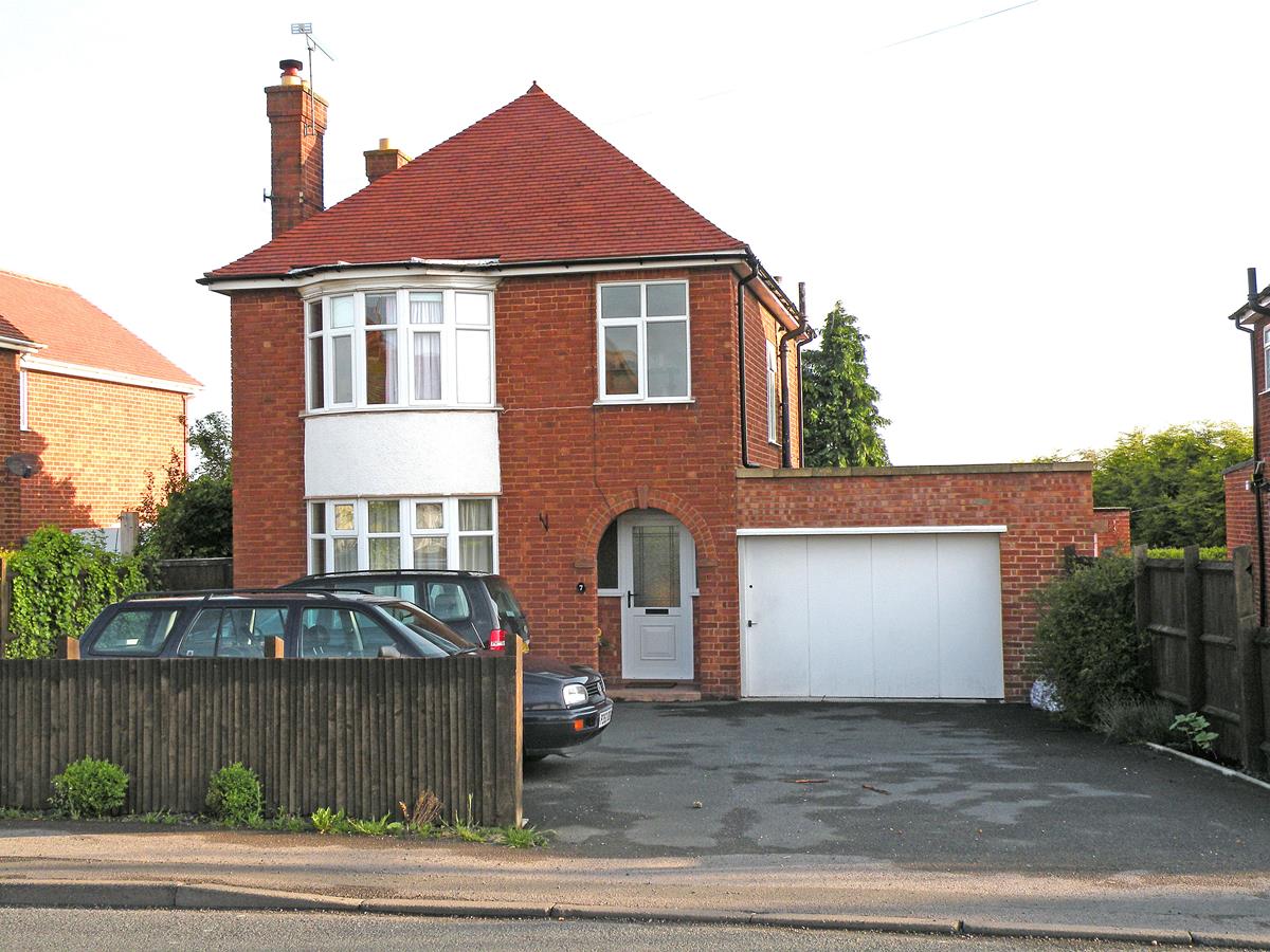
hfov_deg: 44.8
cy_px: 476
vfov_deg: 34.3
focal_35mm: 42
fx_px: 1541
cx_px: 635
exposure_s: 1/190
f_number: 5
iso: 64
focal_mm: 7.4
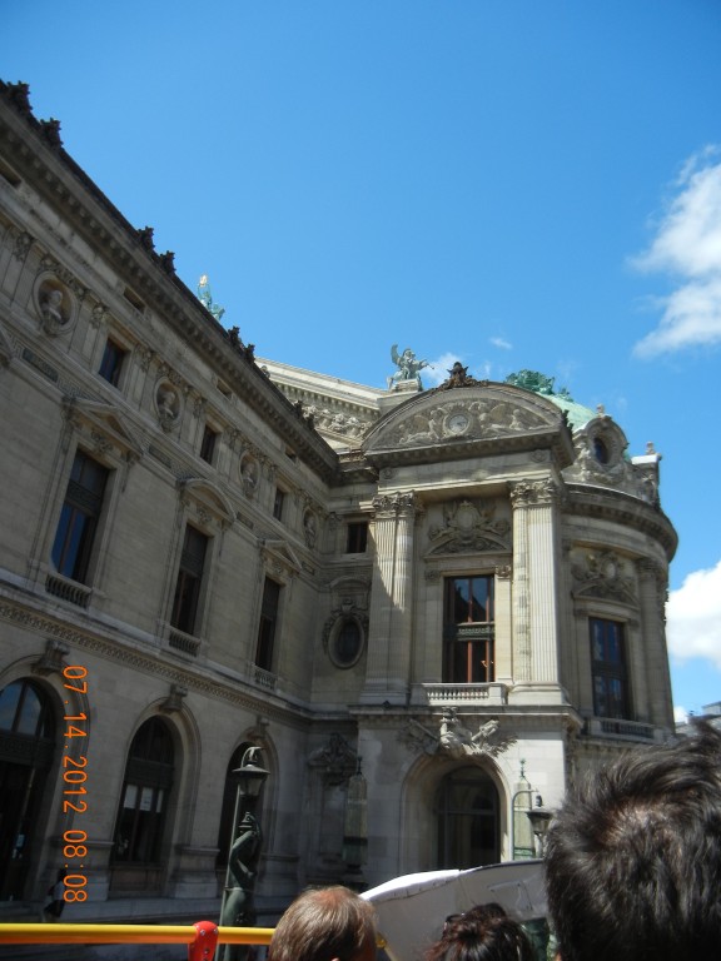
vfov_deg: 60.0
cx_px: 360
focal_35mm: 30
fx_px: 833
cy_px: 480
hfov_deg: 46.8
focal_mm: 5.4
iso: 160
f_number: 7
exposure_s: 1/303
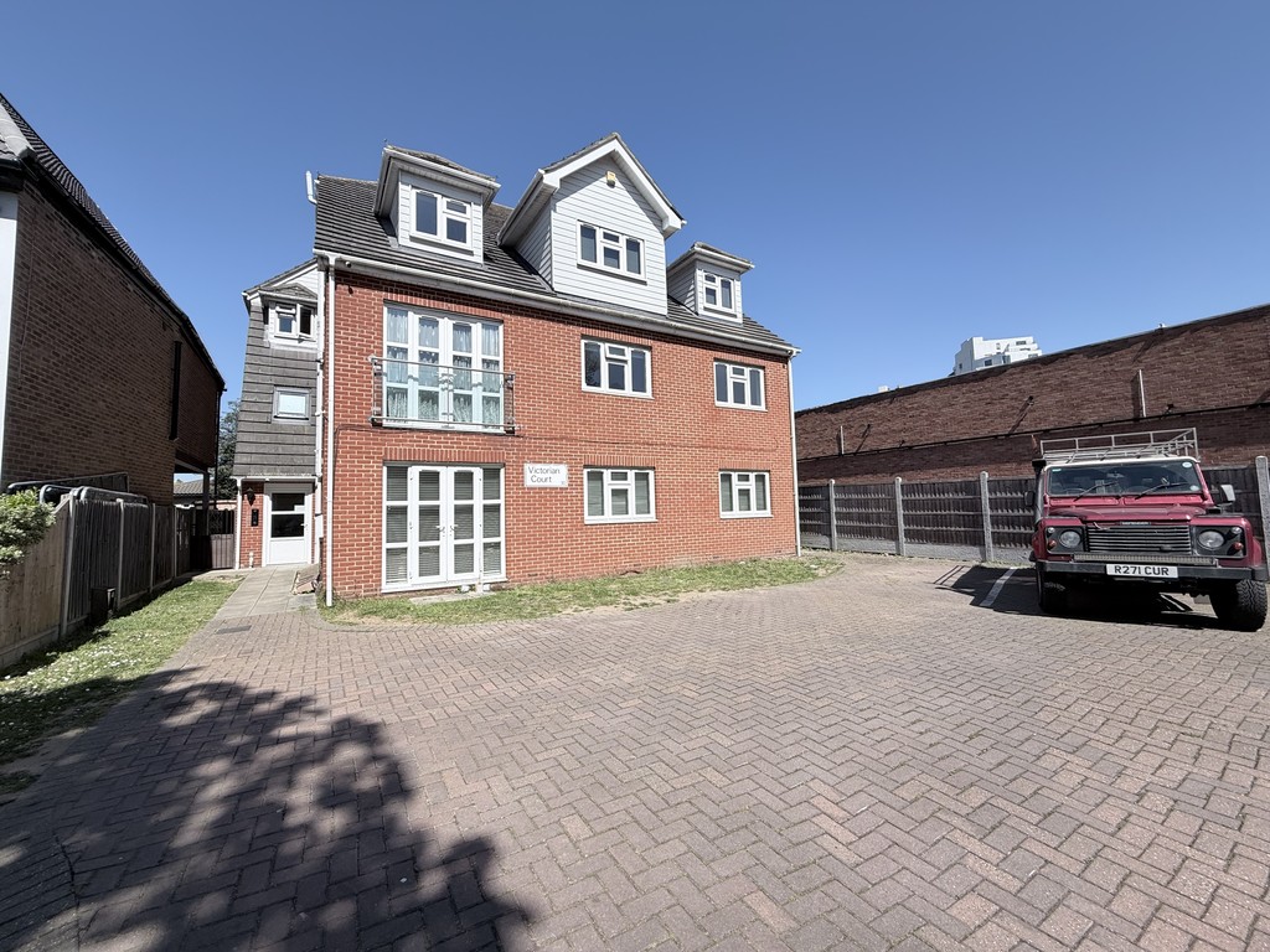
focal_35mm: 14
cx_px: 635
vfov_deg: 85.7
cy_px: 476
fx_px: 514
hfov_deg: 102.1
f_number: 2.2
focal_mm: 2.22
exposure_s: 1/830
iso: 20
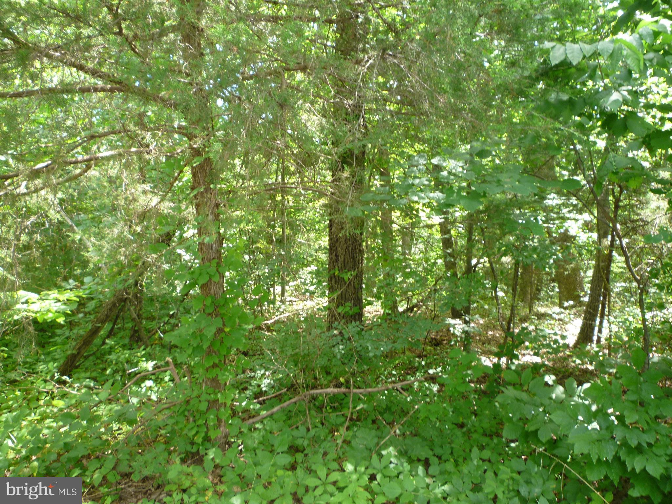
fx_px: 563
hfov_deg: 61.7
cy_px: 252
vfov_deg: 48.2
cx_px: 336
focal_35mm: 29
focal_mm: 5.2
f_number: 3.3
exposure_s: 1/30
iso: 125
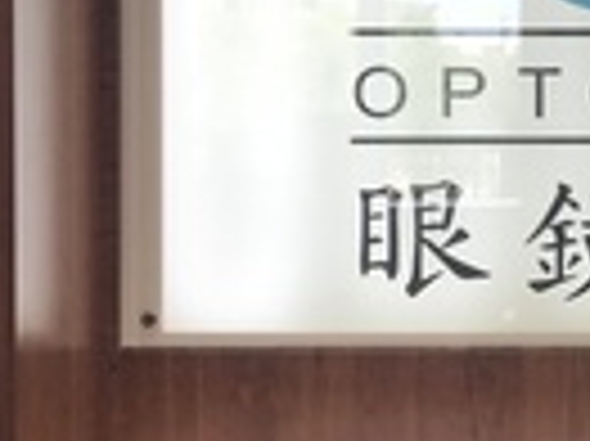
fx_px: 2180
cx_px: 689
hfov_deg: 14.9
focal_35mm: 128
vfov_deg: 11.5
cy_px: 130
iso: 25
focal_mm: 3.99
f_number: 1.8
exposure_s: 1/120
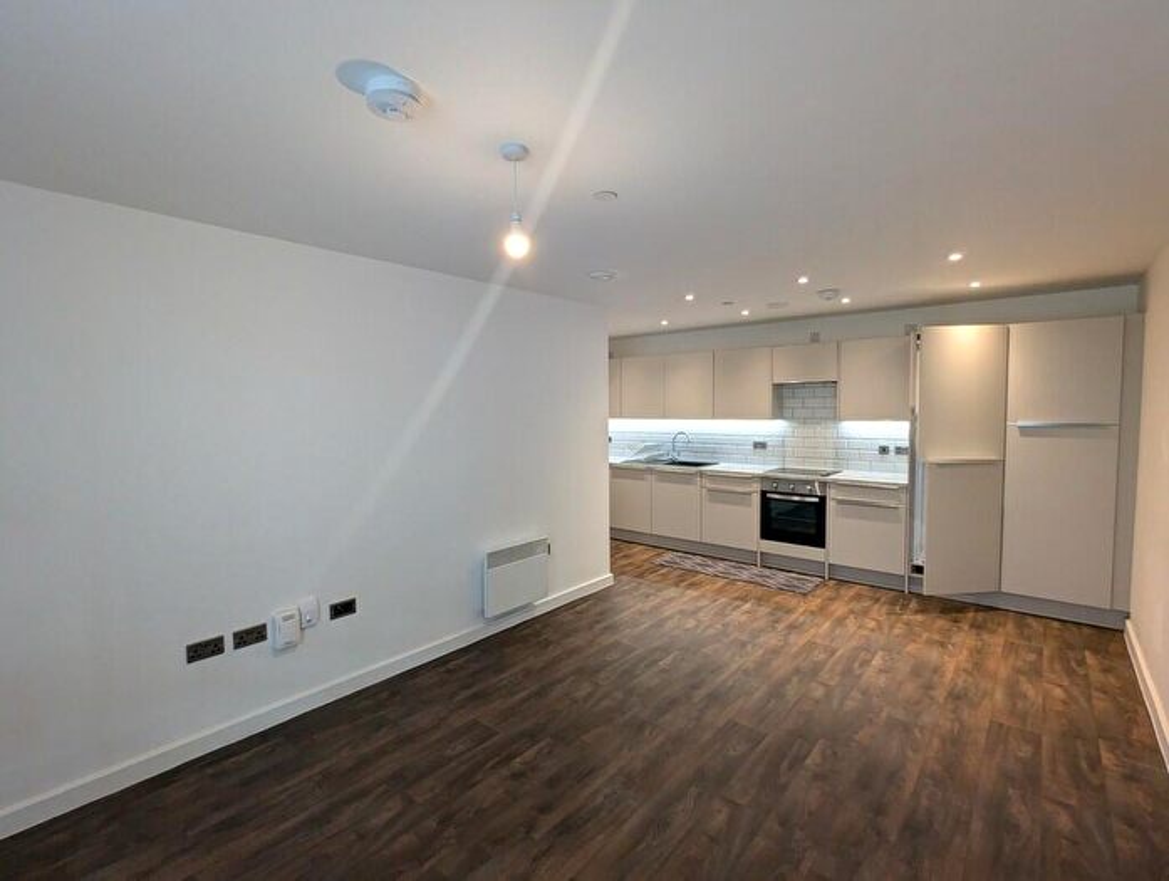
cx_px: 584
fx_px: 541
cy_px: 440
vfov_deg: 78.3
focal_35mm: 16
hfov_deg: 94.4
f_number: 2.2
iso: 83
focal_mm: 2.35
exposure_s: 1/25
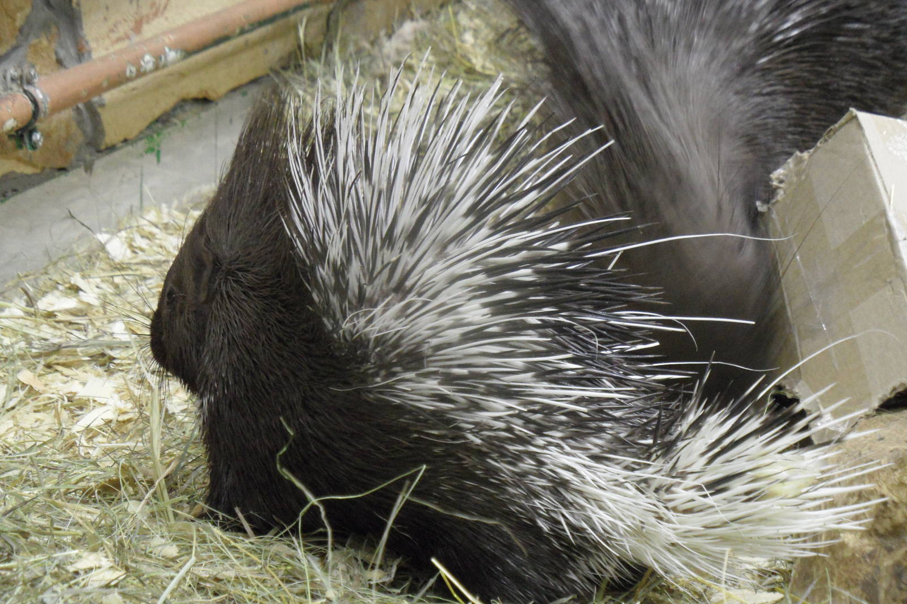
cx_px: 454
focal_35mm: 125
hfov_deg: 16.4
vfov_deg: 11.0
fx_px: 3149
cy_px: 295
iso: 400
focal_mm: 20
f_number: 4.4
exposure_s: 1/10
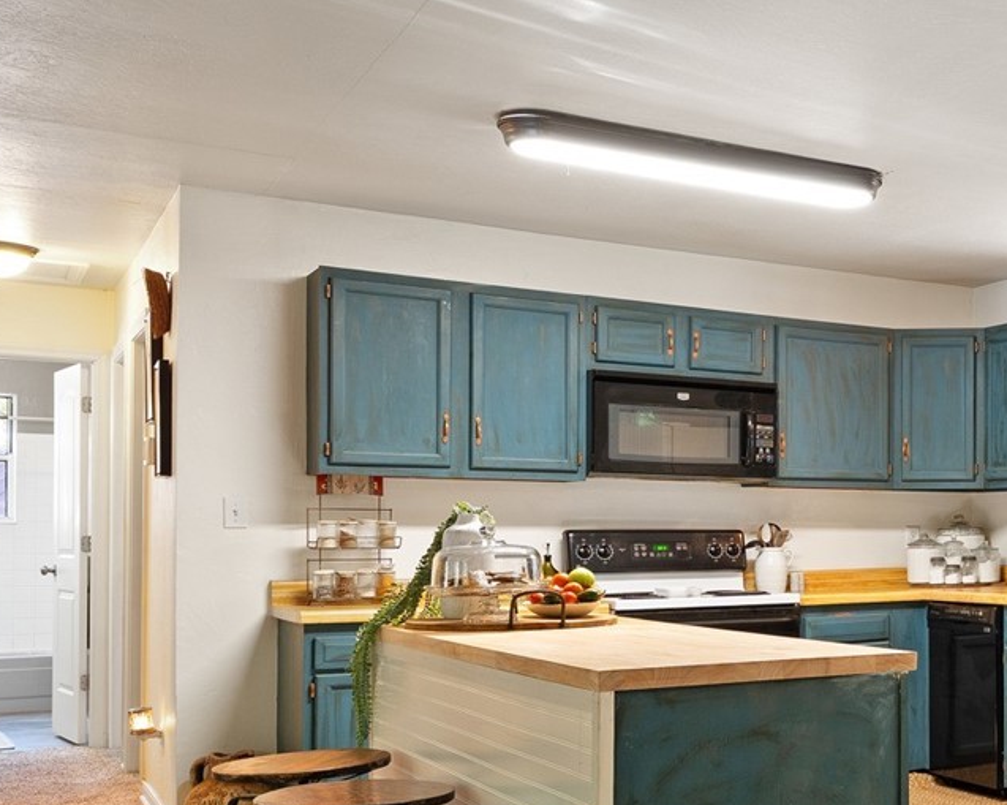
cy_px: 529
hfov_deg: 31.0
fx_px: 1430
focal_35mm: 48
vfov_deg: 31.2
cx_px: 1282
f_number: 9
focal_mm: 16
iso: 200
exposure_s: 1/1.25
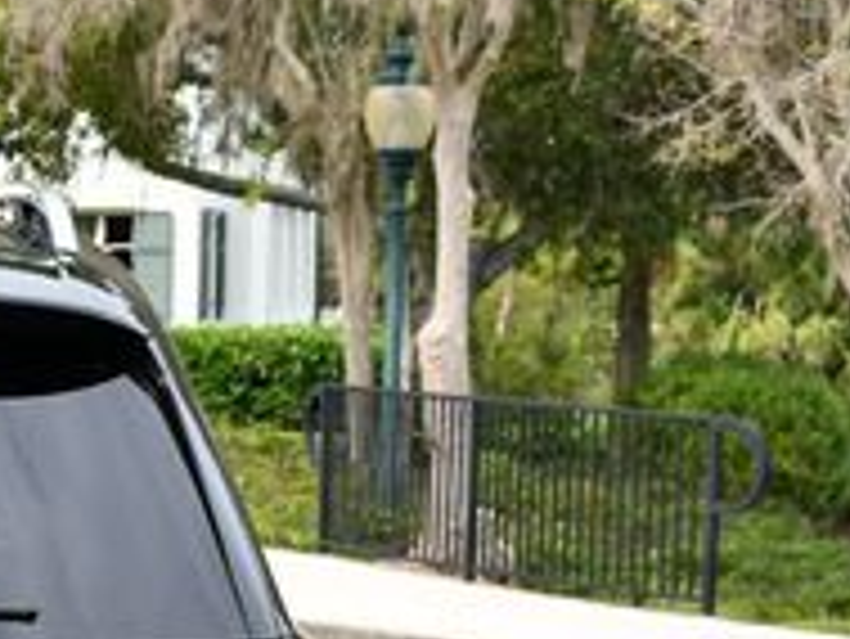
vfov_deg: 8.3
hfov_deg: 10.8
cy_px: 891
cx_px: -423
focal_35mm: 176
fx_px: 4324
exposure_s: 1/250
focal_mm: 27
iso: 200
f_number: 6.3
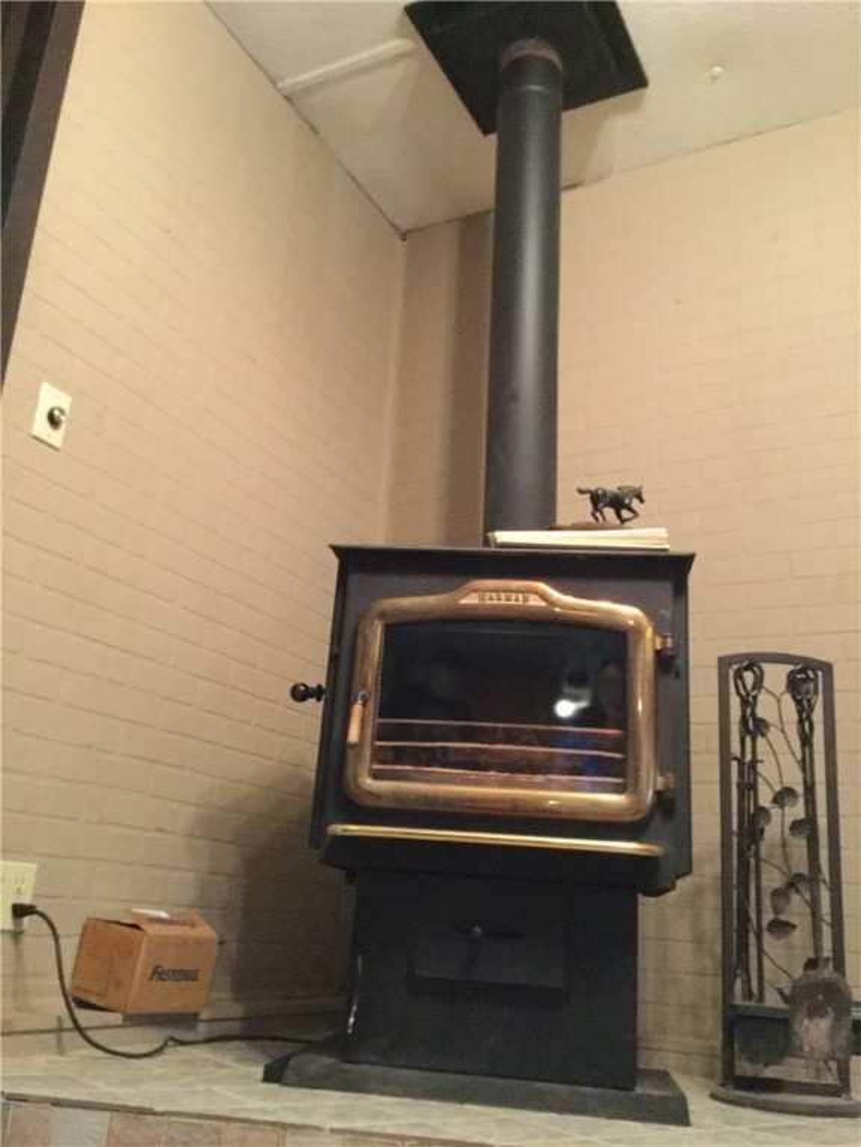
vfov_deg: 58.4
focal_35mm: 31
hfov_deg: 45.4
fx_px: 1028
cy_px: 574
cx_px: 430
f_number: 2.4
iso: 400
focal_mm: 3.3
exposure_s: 1/15
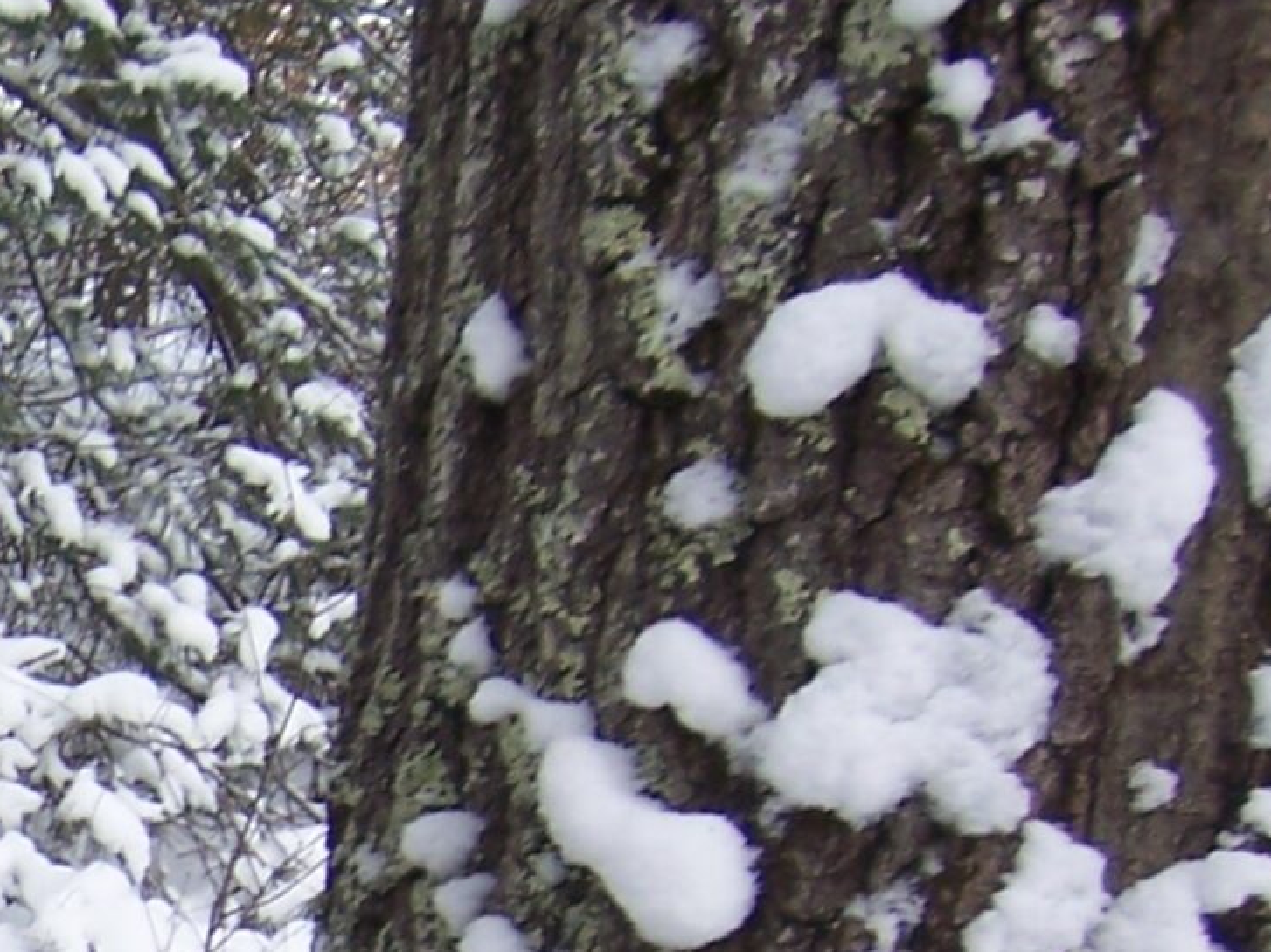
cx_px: -577
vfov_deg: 16.9
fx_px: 2974
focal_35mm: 81
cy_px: 1326
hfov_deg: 20.9
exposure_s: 1/250
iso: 64
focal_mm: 3.8
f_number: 2.8
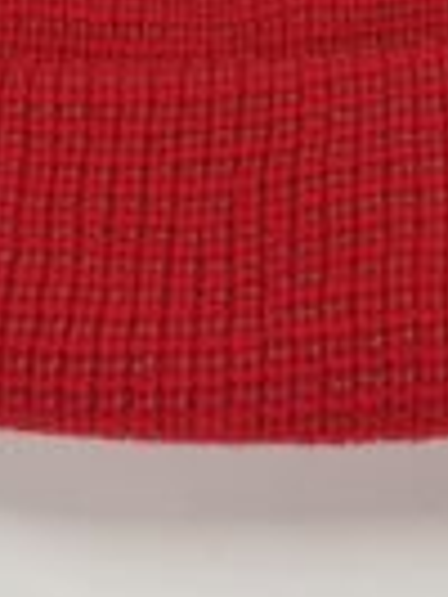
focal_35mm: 75
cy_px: 58
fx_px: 1292
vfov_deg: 25.2
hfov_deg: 19.7
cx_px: 260
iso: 125
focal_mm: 4.65
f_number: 1.8
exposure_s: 1/50
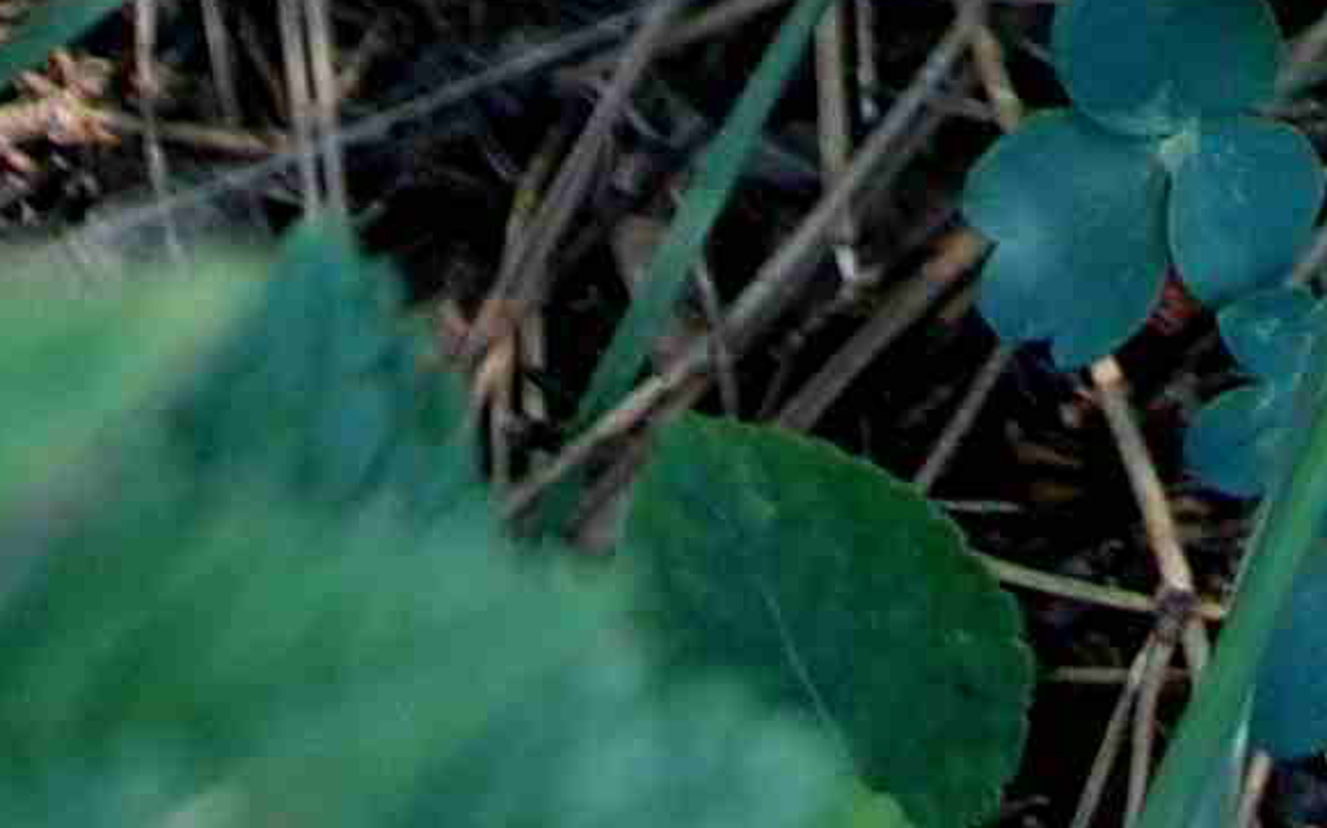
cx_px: 2135
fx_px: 8134
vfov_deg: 4.9
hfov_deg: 9.0
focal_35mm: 225
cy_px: -3067
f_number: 4.5
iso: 200
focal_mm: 22
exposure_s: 1/80
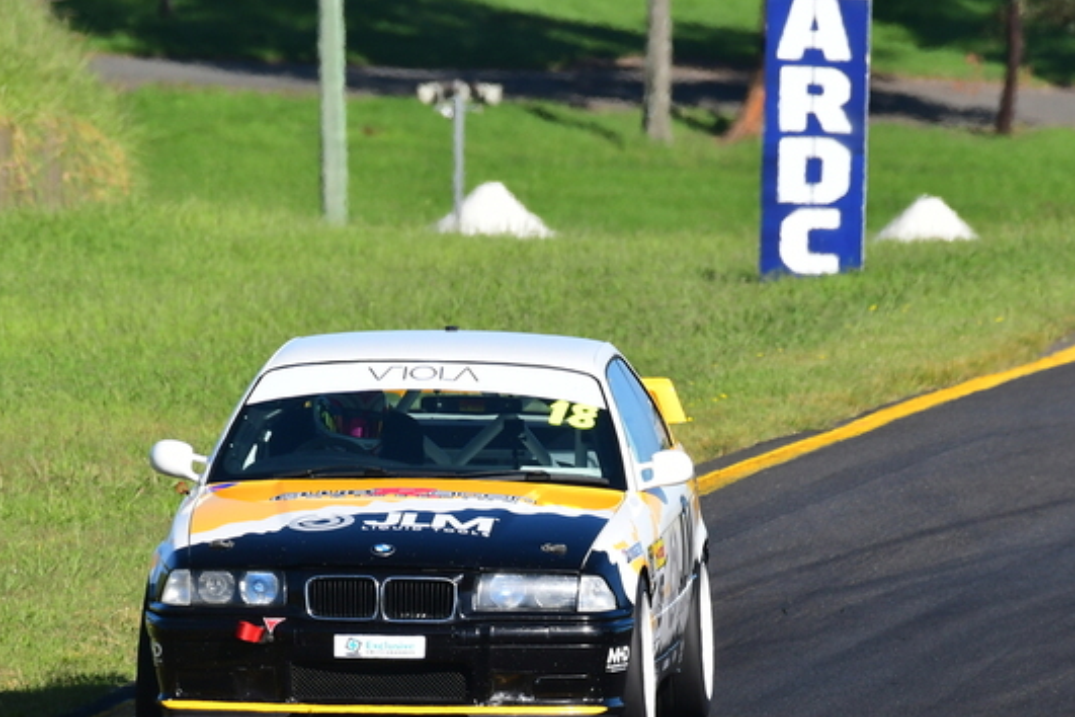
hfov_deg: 2.0
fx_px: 30366
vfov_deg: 1.4
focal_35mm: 1017
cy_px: 461
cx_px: 403
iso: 500
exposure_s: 1/640
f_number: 11
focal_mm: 450
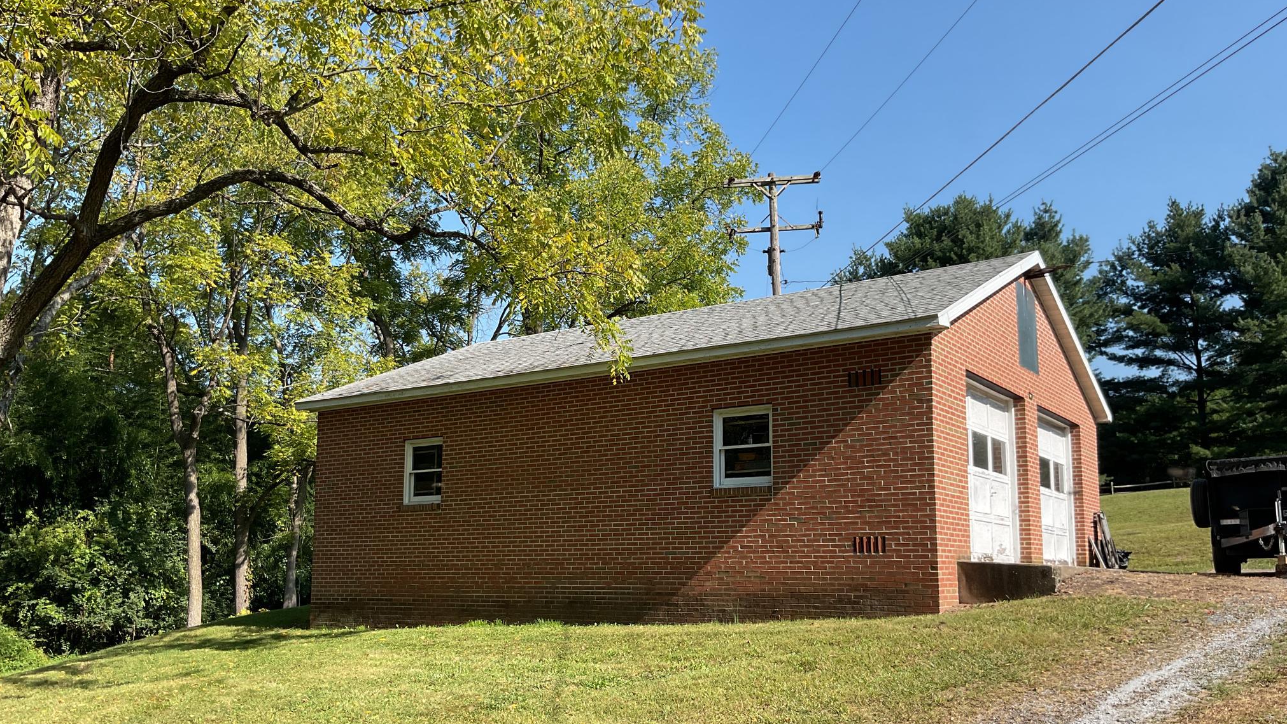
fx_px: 1092
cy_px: 446
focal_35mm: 32
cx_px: 637
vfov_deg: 36.5
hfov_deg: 61.0
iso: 16
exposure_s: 1/1035
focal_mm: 3
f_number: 1.8
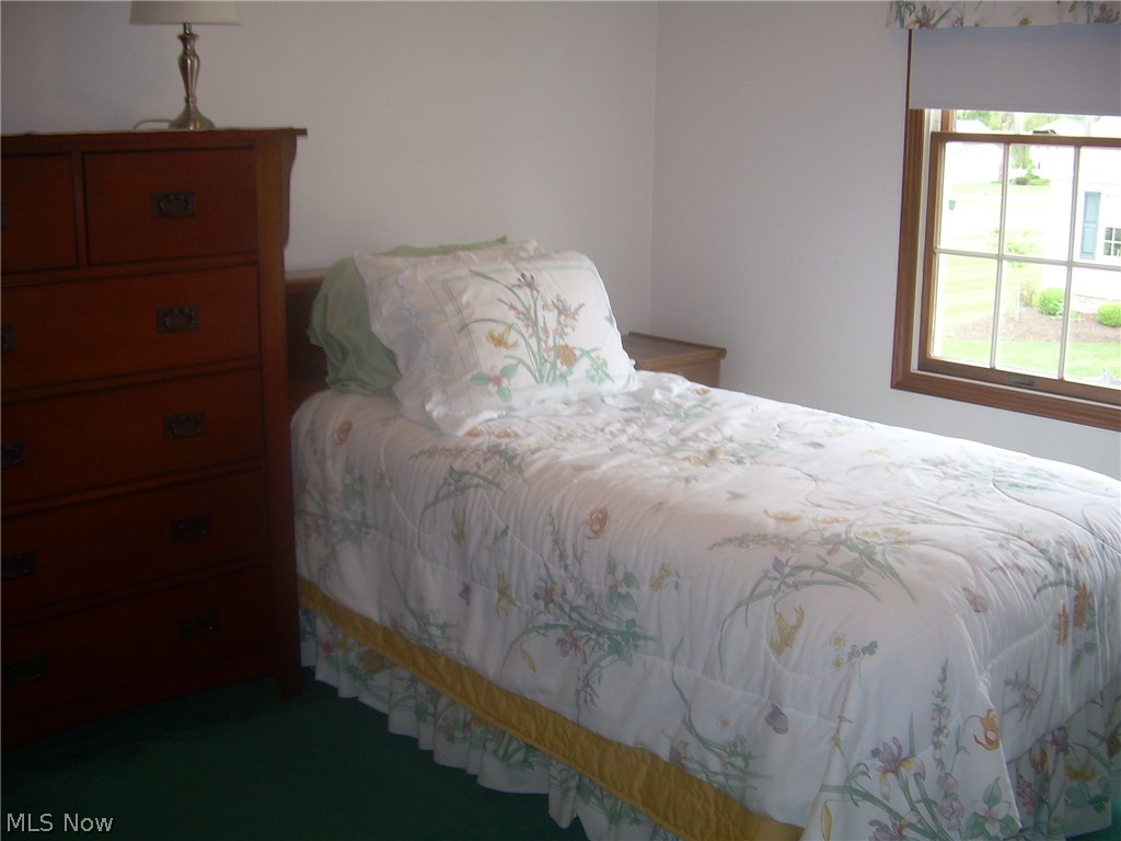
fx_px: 1231
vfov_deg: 37.7
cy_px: 420
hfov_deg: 49.0
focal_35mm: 38
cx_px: 560
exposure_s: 1/30
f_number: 2.8
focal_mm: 6.3
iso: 50
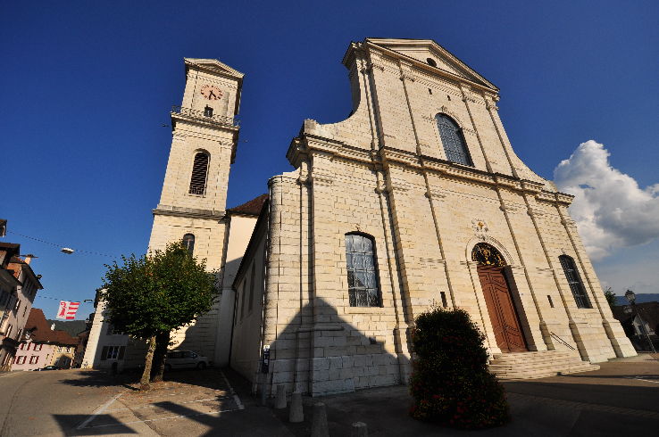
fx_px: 274
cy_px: 218
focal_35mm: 15
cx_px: 330
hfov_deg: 100.5
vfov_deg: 77.2
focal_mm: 10
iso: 200
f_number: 5
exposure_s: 1/4000
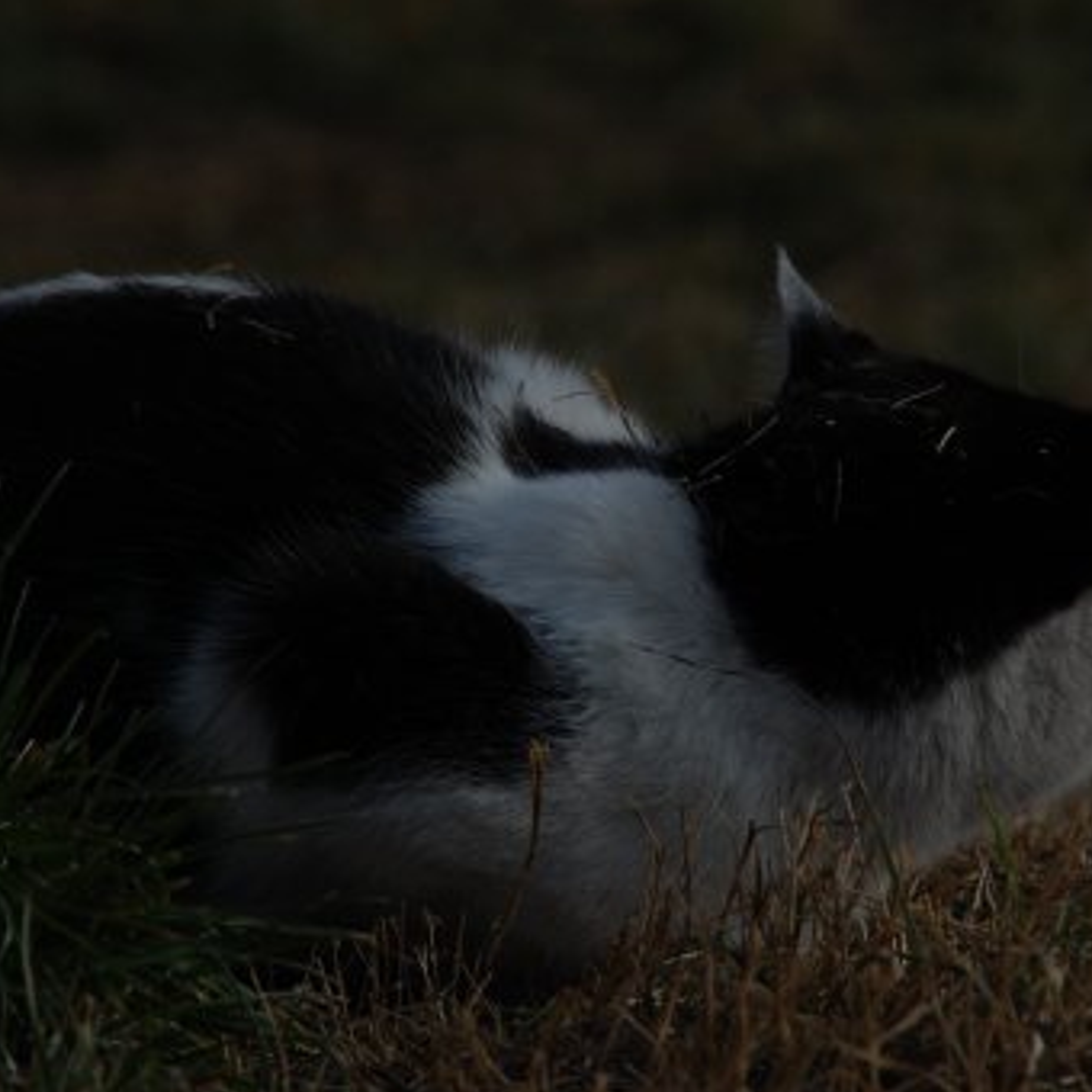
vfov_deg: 3.8
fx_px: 16346
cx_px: 511
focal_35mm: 458
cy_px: 490
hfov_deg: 3.8
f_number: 11
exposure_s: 1/800
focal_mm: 200
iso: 200
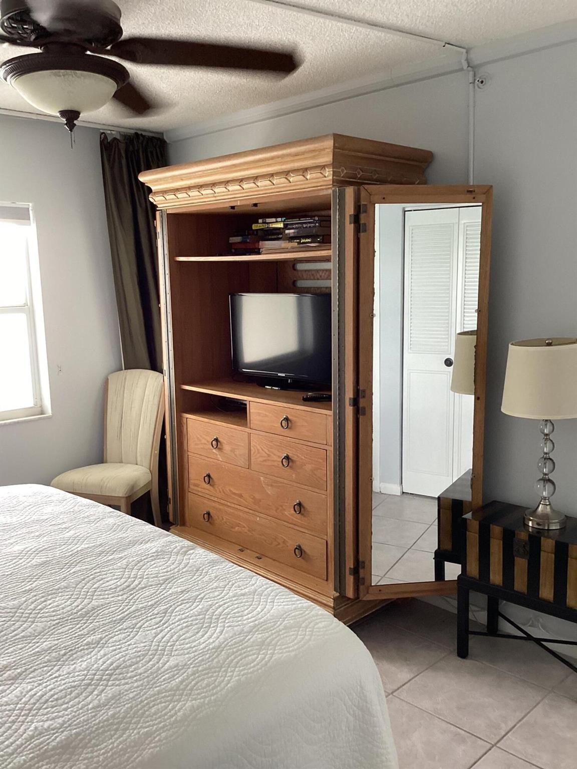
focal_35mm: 31
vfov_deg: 58.4
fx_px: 689
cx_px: 288
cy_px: 384
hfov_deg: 45.4
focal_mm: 3.3
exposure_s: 1/60
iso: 160
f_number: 2.4
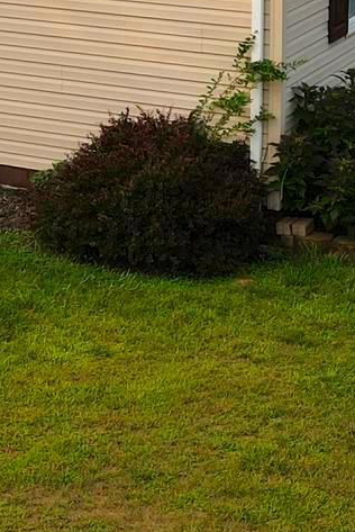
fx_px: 1595
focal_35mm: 108
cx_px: 125
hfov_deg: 12.7
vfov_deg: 18.7
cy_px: 110
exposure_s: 1/240
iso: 100
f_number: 2.8
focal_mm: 4.5
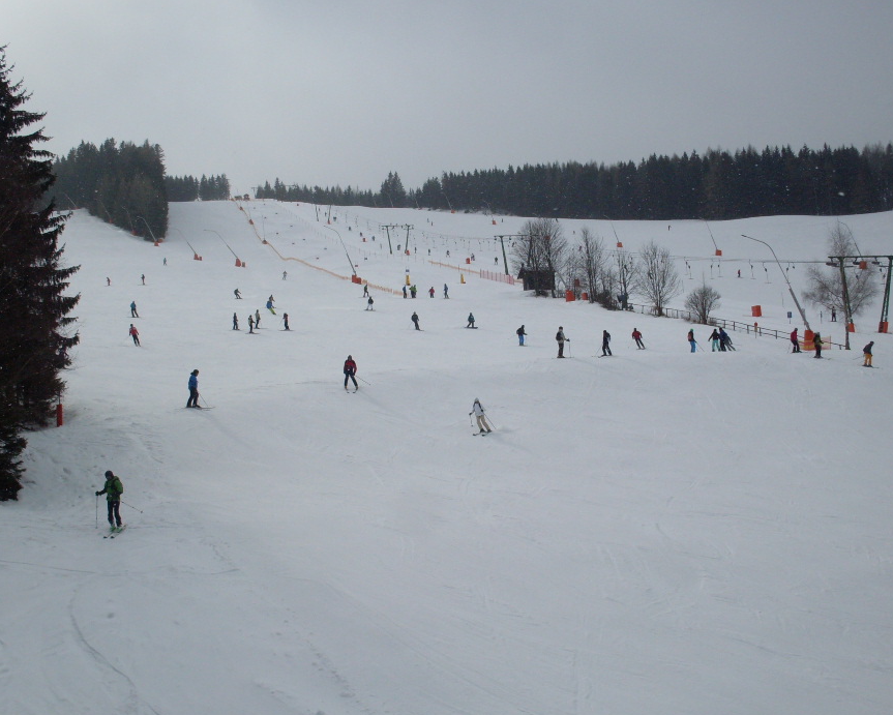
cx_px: 426
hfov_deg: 42.0
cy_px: 355
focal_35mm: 44
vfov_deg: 34.2
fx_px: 1163
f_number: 8.4
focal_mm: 6.3
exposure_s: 1/750
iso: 80
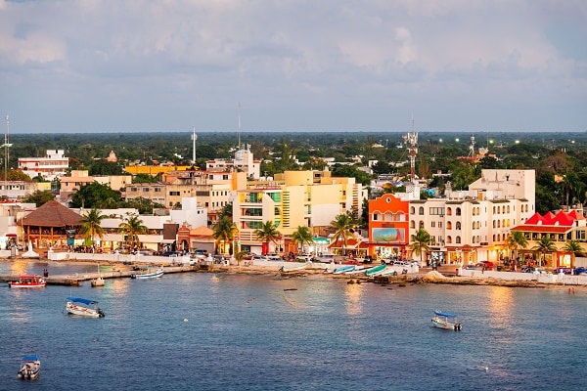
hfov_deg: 15.2
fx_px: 2201
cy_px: 196
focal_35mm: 135
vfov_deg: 10.2
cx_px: 294
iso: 200
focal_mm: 135
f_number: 7.1
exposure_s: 1/5
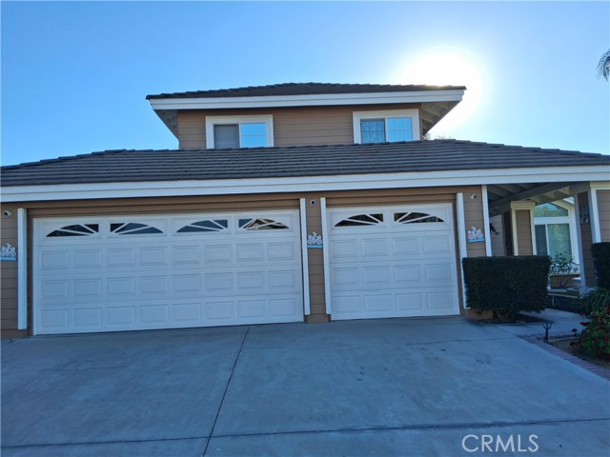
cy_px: 228
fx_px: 458
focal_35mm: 26
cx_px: 305
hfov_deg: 67.3
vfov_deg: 53.1
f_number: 1.8
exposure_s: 1/730
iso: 25
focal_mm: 3.98
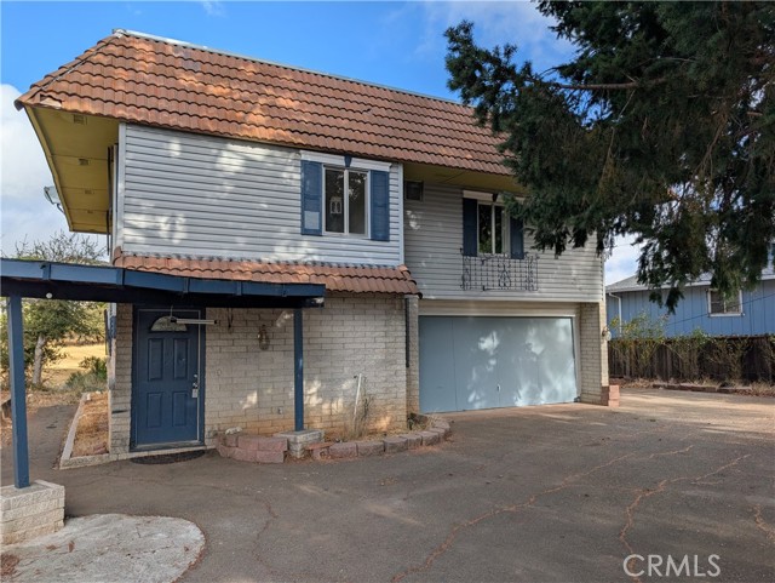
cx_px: 388
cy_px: 292
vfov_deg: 56.9
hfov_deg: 71.6
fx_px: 538
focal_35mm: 24
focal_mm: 6.9
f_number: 1.68
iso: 19
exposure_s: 1/509
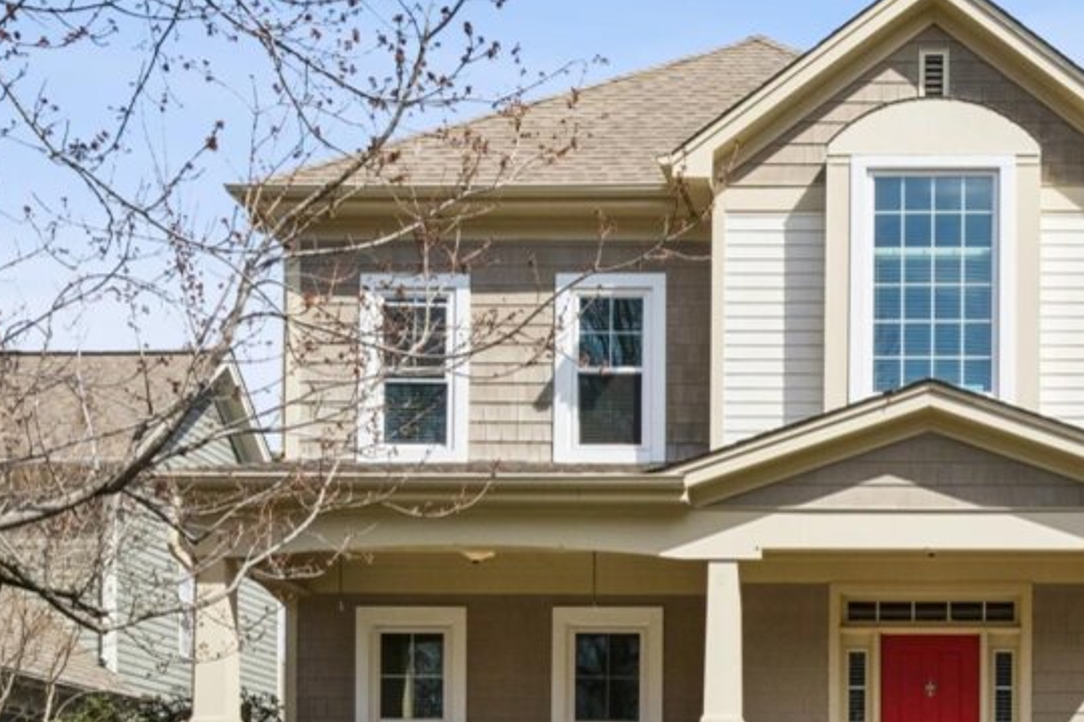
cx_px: 923
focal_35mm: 49
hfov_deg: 38.3
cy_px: 472
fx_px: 1475
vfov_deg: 27.4
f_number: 2.8
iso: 130
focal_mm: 8.4
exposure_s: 1/350
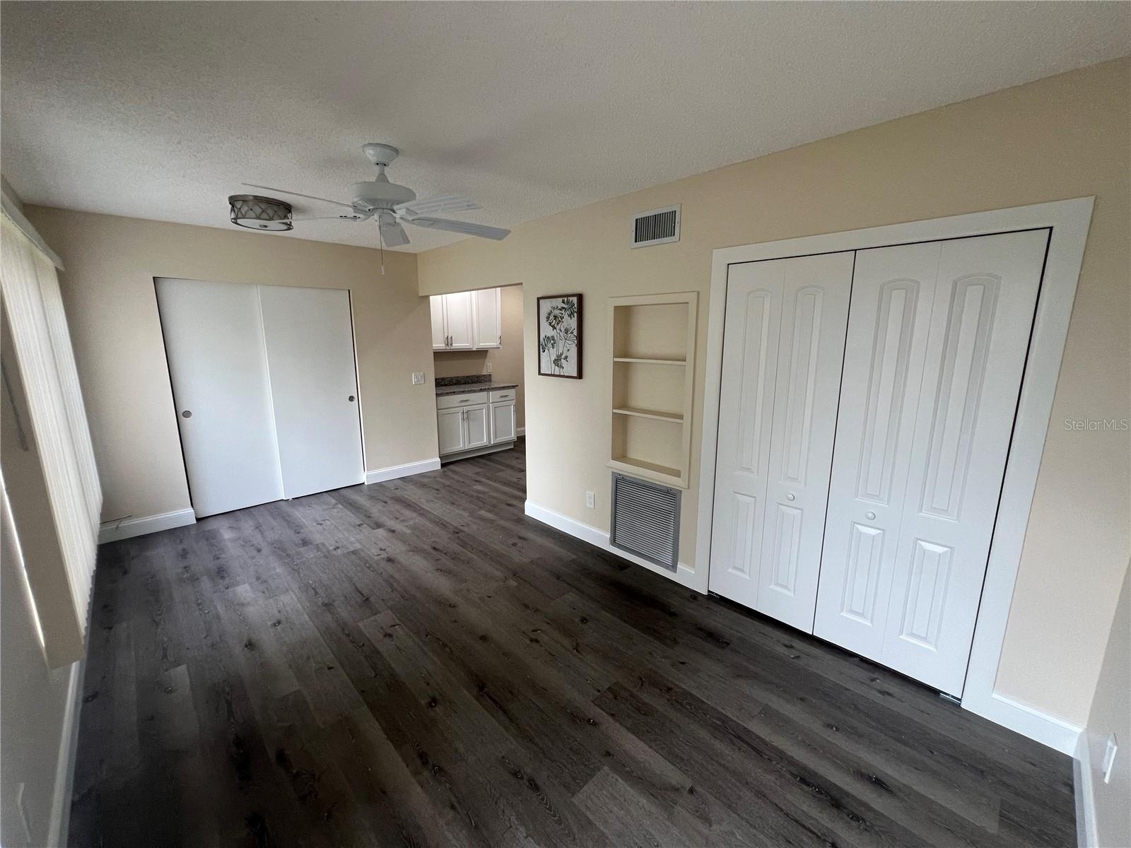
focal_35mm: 13
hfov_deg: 106.2
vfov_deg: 89.9
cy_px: 424
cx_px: 566
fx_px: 425
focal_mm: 1.57
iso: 100
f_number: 1.8
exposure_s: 1/99
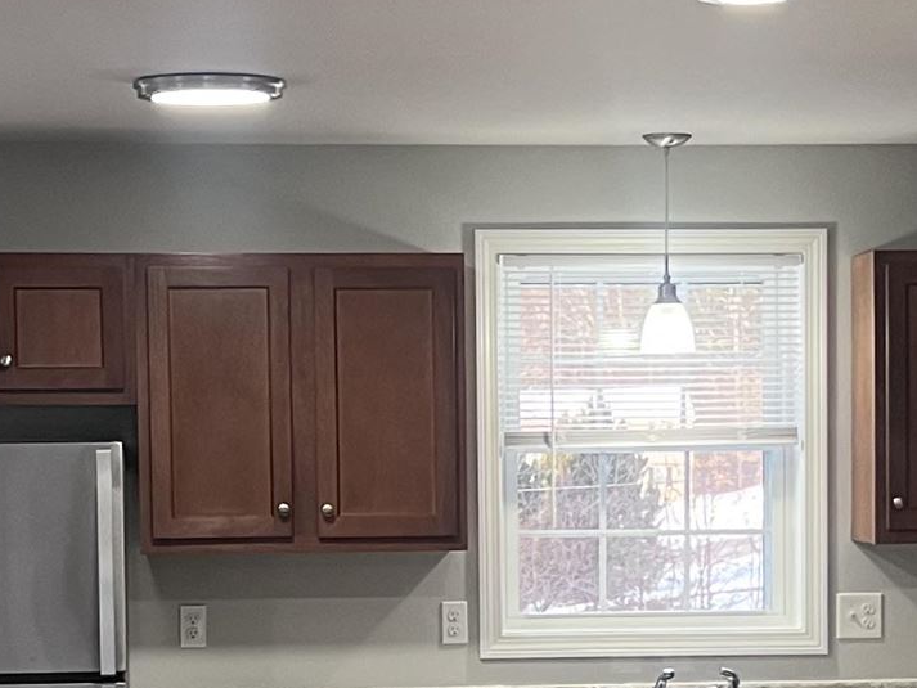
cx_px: 459
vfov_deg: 13.1
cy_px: 604
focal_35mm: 112
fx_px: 2967
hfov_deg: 17.6
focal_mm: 5.7
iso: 100
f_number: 1.5
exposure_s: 1/60
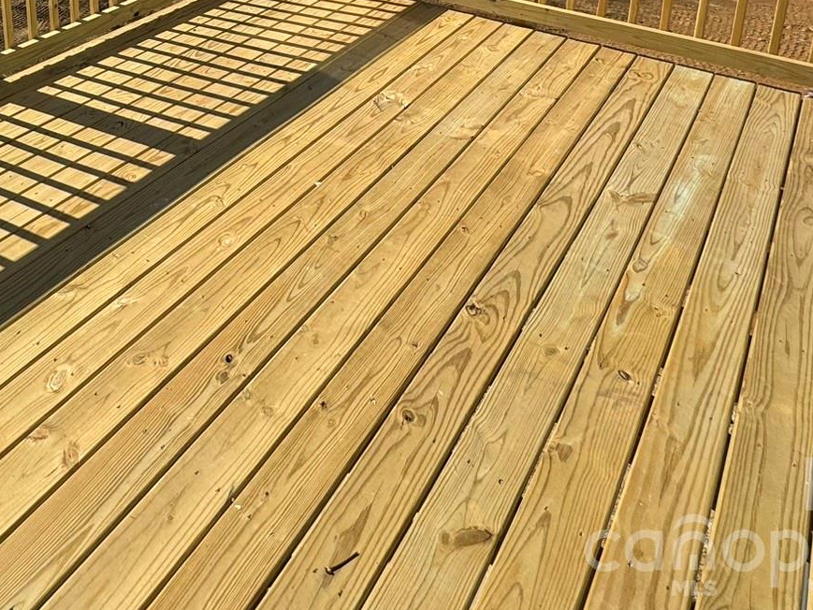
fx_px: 775
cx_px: 155
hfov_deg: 51.6
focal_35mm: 33
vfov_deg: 35.6
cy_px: -86
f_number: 2.2
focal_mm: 2.22
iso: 50
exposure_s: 1/1395
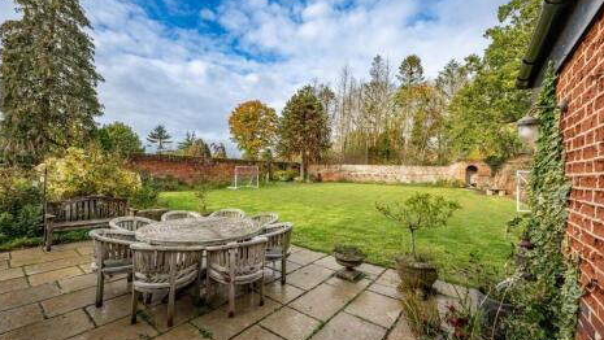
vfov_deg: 70.6
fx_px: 240
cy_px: 168
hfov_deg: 103.0
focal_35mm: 15
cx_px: 300
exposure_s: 1/160
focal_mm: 14
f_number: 6.3
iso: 64
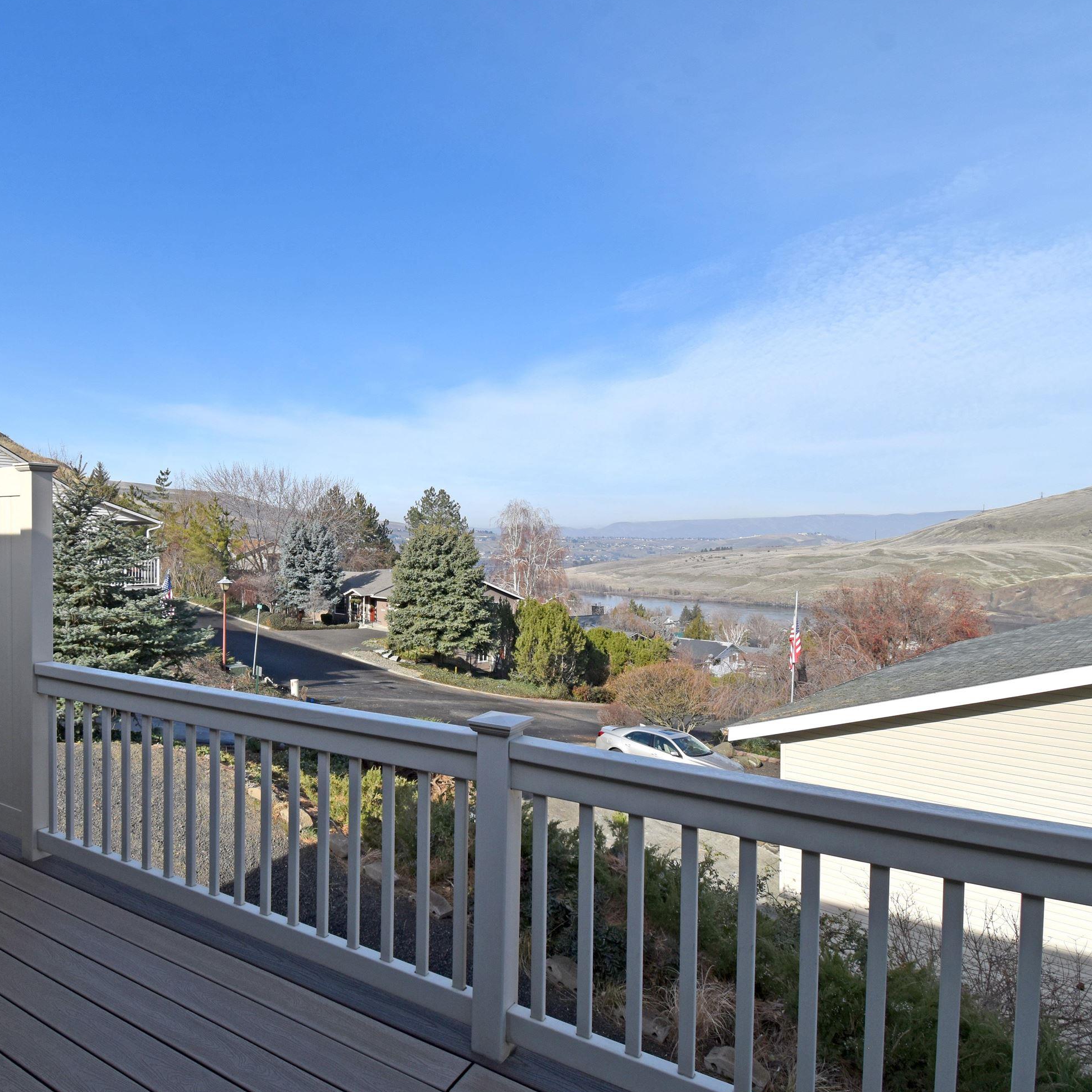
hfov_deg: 74.0
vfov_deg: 74.8
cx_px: 435
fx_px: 714
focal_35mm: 20
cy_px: 563
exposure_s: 1/400
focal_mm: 10
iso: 200
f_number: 10
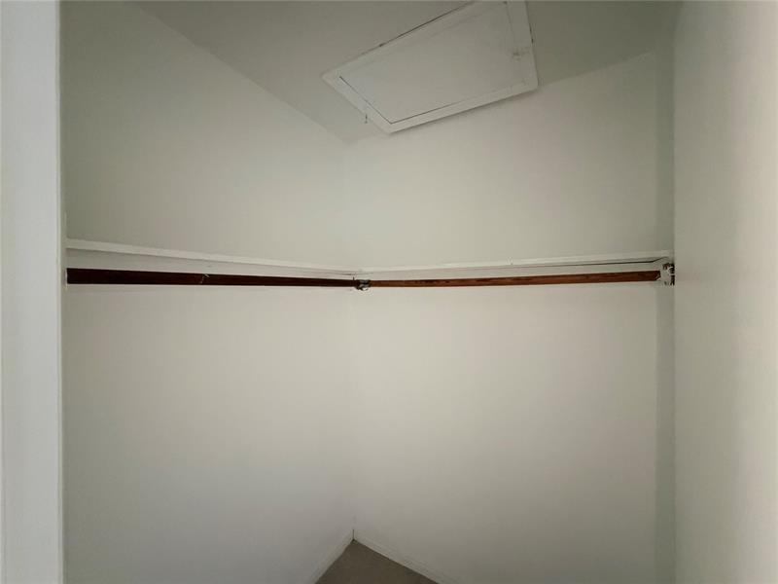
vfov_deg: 85.7
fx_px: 315
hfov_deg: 102.1
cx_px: 389
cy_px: 292
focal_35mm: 14
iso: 1250
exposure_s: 1/60
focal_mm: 2.22
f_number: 2.2
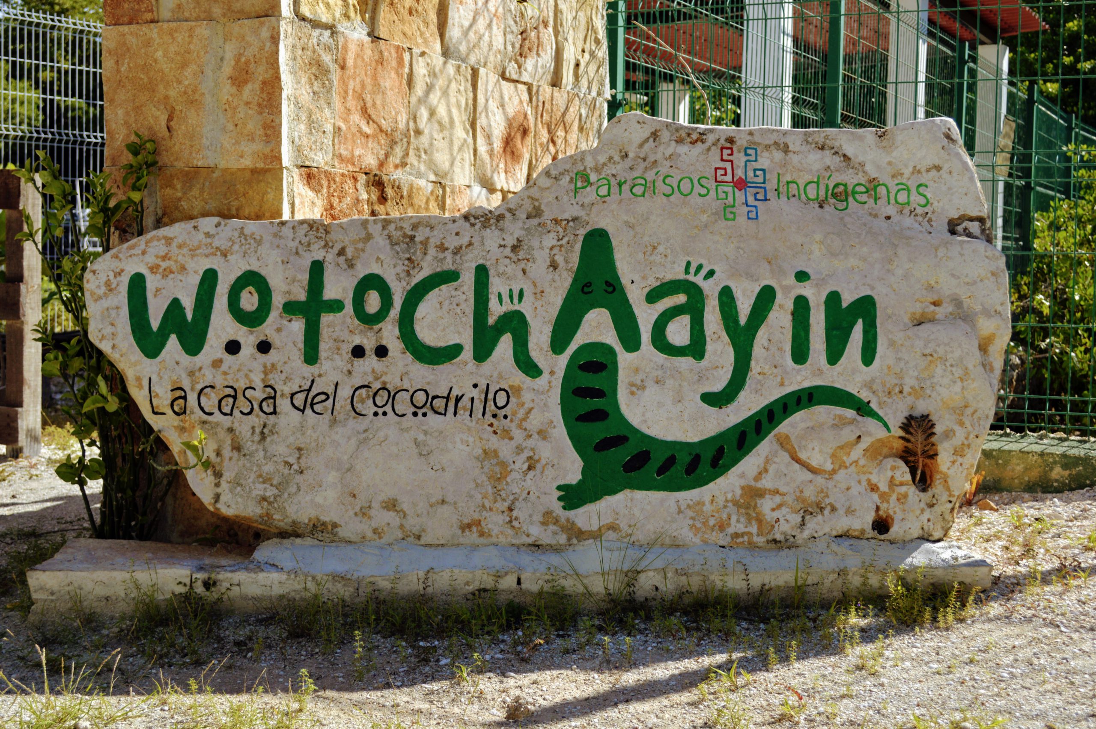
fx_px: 1460
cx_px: 548
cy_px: 364
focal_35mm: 48
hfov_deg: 41.1
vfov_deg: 28.0
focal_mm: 32
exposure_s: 1/800
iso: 100
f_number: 5.6
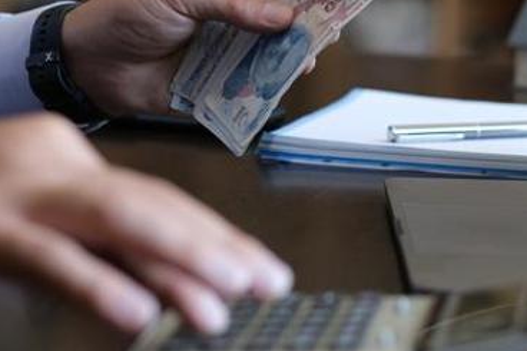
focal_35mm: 176
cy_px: 81
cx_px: 387
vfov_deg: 7.8
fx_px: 2575
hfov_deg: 11.7
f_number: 2.8
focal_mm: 56
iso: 250
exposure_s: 1/30
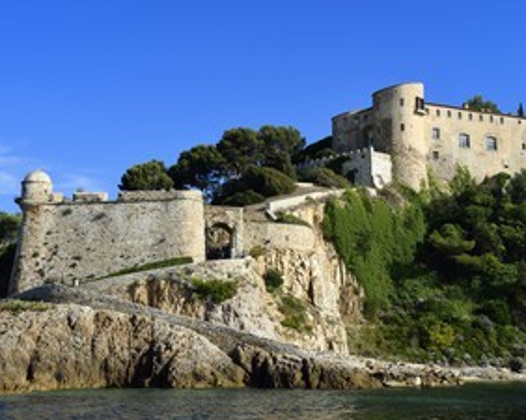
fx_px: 762
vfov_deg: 30.8
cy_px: 230
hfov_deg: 38.1
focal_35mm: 49
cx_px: 274
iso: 200
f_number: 9
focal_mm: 35
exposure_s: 1/400
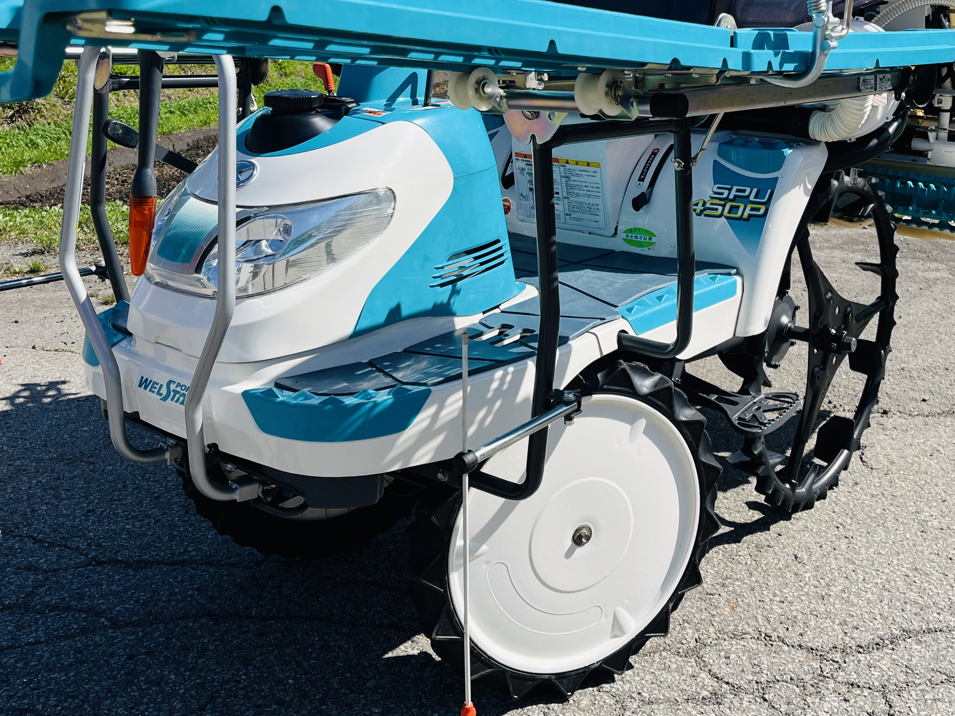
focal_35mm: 40
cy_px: 222
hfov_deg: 46.6
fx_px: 1104
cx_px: 557
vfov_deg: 35.5
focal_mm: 5.1
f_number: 1.6
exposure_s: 1/3413
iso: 50
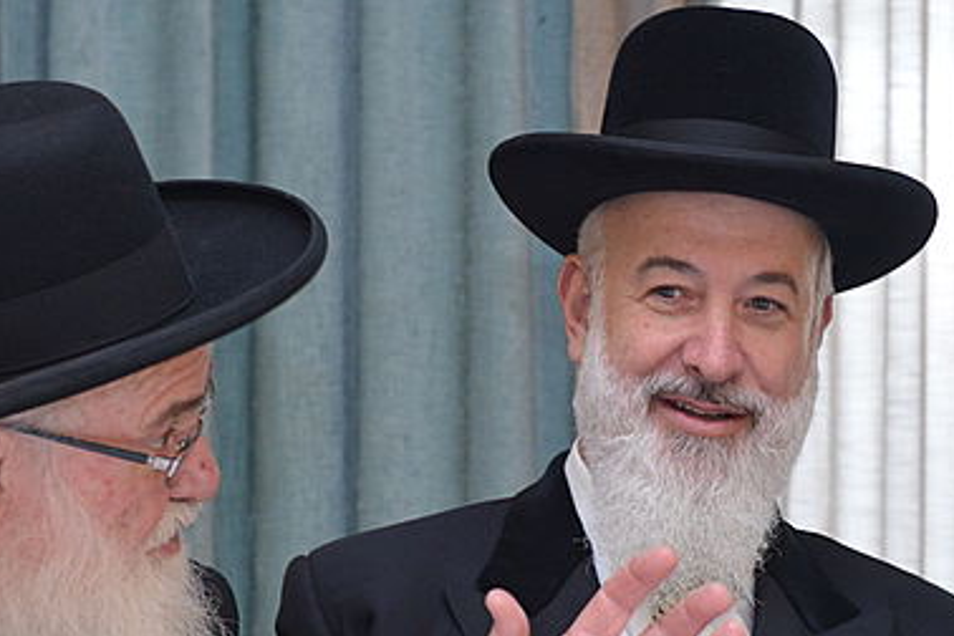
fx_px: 3922
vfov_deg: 9.2
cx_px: 727
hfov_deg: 13.8
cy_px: 564
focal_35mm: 148
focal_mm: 70
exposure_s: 1/100
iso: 2500
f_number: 5
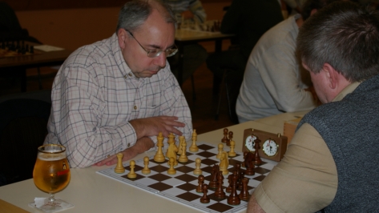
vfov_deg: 17.6
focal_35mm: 69
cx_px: 191
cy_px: 98
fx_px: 689
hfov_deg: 30.8
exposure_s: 1/60
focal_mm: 43
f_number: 4.5
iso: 200
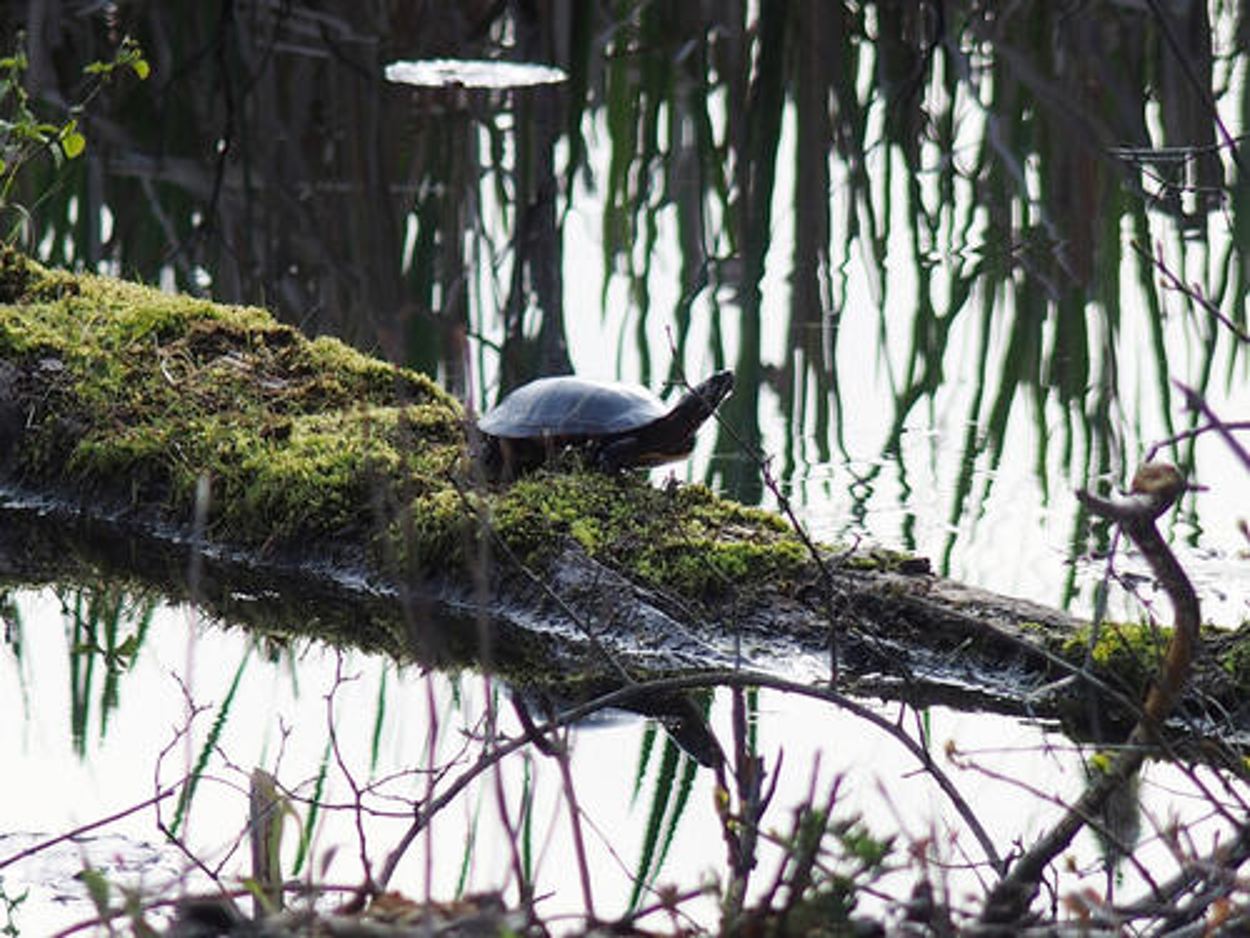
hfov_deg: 6.6
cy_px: 469
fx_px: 10833
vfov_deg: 5.0
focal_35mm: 300
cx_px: 625
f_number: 3.2
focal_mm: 64.3
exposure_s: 1/400
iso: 100
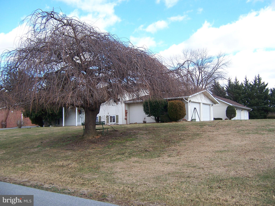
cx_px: 138
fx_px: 262
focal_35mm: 33
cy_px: 103
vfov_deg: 42.9
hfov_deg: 55.4
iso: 80
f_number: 3.4
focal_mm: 5.5
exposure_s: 1/250
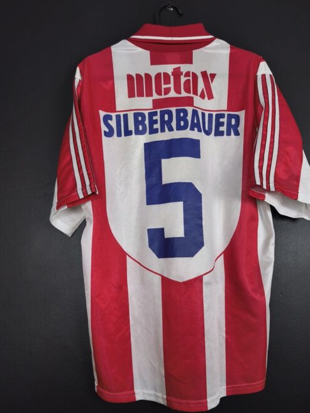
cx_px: 172
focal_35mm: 28
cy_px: 243
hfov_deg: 49.7
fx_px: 334
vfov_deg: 63.0
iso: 250
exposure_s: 1/100
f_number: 1.6
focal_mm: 6.57
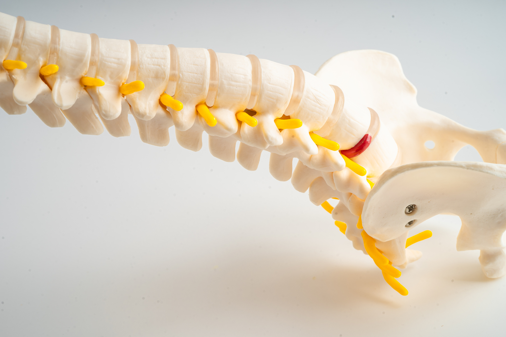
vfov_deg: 27.0
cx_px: 253
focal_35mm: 50
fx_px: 703
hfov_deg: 39.6
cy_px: 168
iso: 125
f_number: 14
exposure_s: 1/200
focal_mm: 50
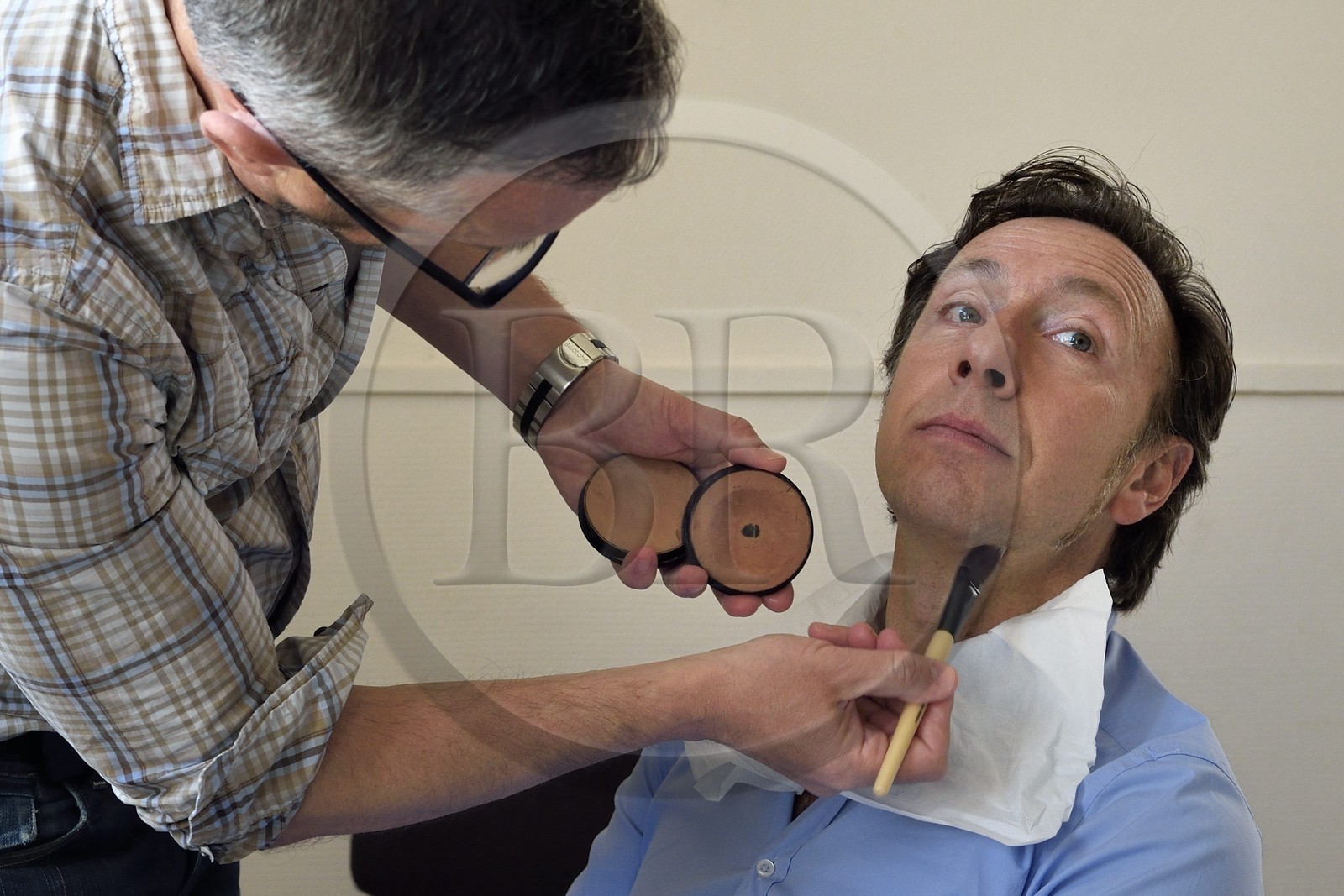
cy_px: 448
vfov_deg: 24.6
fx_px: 2053
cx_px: 672
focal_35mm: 55
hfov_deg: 36.2
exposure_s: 1/160
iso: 1000
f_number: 9
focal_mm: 55
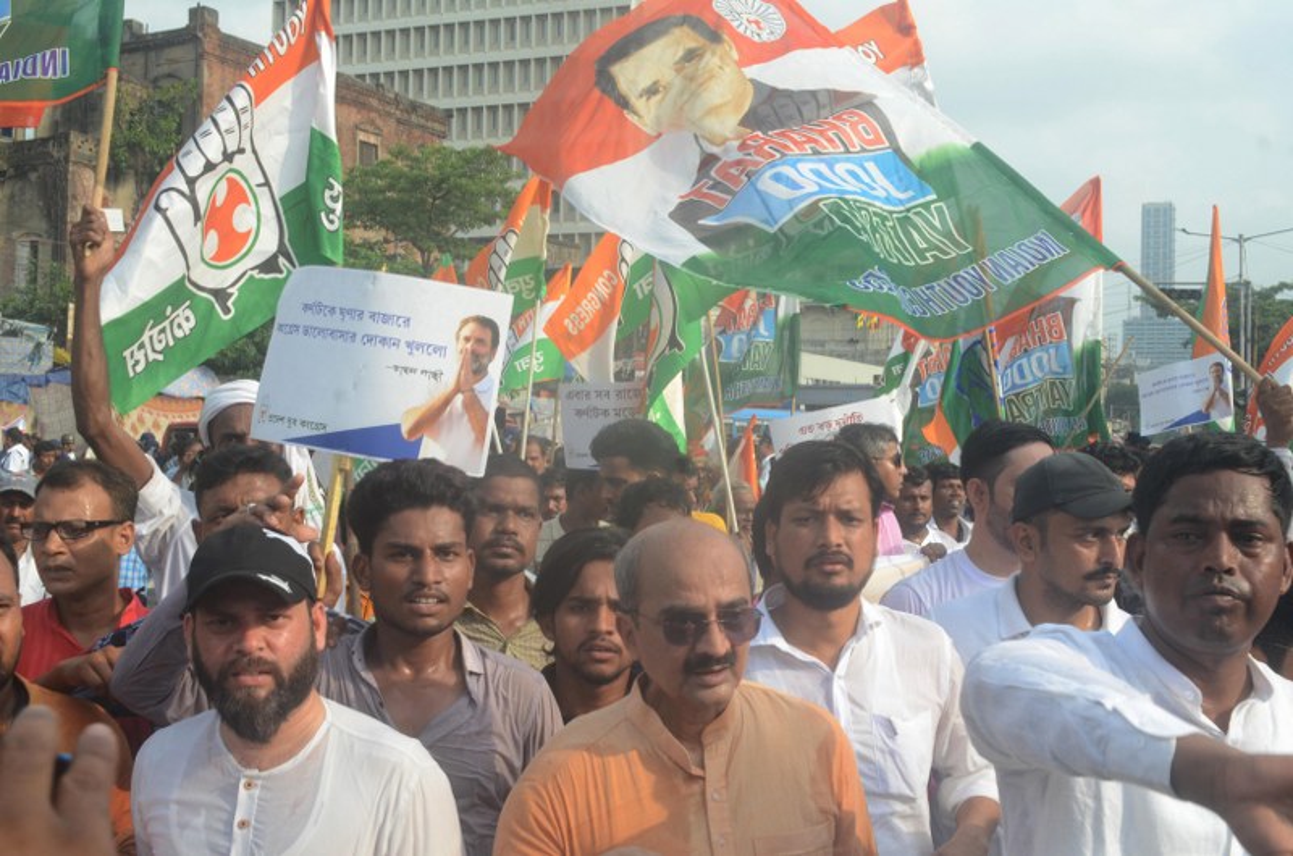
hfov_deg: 46.5
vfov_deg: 31.8
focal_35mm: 42
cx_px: 646
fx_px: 1505
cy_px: 428
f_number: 9
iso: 400
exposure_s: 1/250
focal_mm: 28
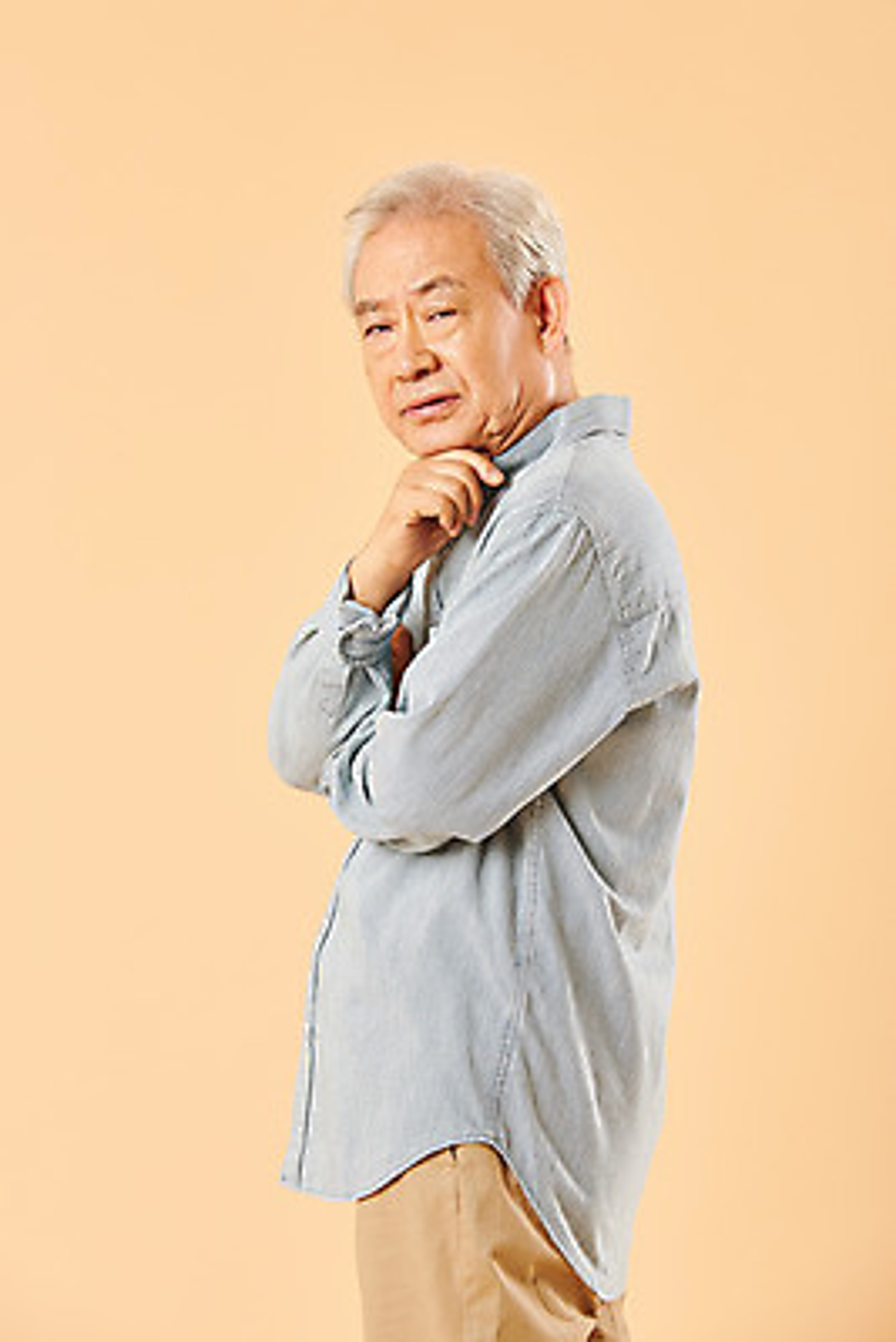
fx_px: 6154
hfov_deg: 8.3
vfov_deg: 12.4
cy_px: 671
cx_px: 448
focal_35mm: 165
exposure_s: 1/125
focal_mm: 165
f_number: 8
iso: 100
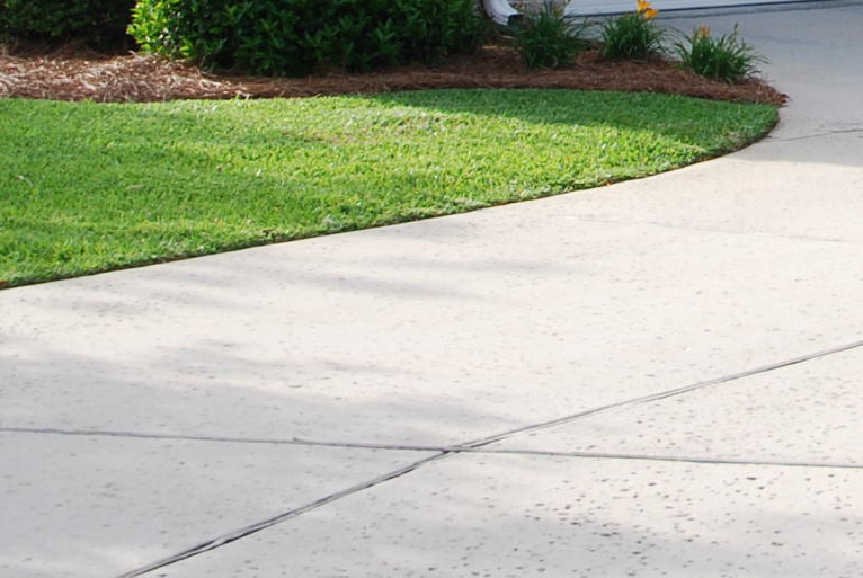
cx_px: 1165
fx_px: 3385
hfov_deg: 13.9
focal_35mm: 141
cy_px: -328
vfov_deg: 9.5
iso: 100
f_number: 5.6
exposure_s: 1/125
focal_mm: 24
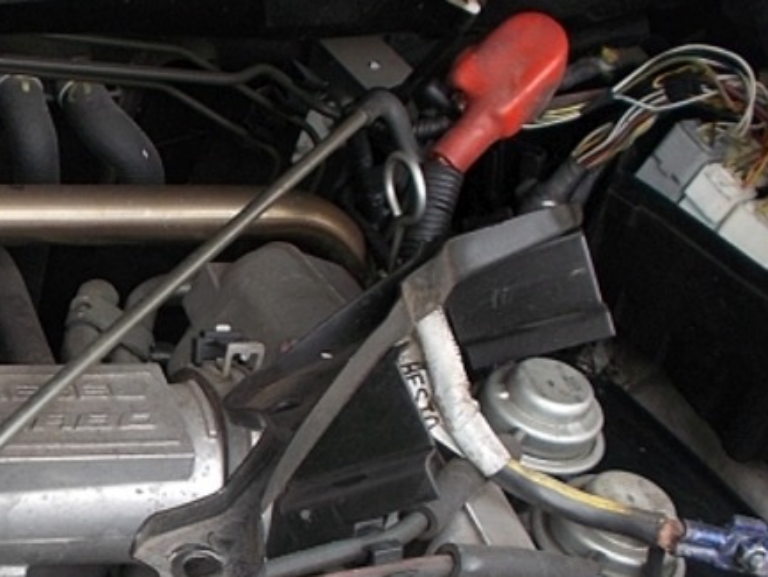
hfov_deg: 25.1
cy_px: 484
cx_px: -43
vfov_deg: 19.9
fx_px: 1620
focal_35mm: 73
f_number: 3.2
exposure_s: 1/100
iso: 80
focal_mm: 4.6
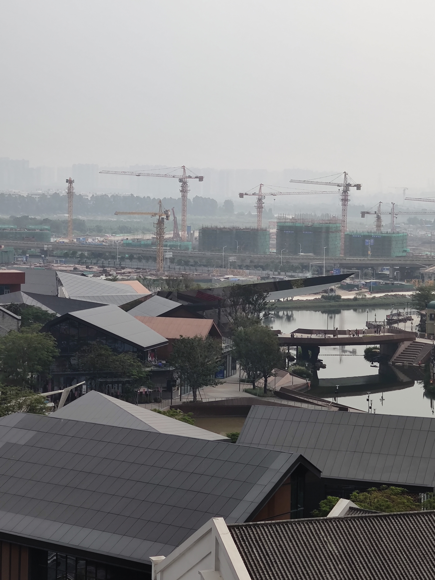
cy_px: 290
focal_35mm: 88
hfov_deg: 16.8
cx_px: 218
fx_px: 1475
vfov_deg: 22.3
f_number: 2
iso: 50
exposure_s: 1/2530
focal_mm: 8.16
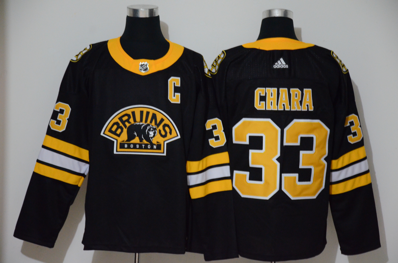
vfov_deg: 12.1
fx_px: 1241
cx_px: 199
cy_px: 132
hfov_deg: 18.2
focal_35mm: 112
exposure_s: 1/15
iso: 4000
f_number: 5
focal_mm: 75
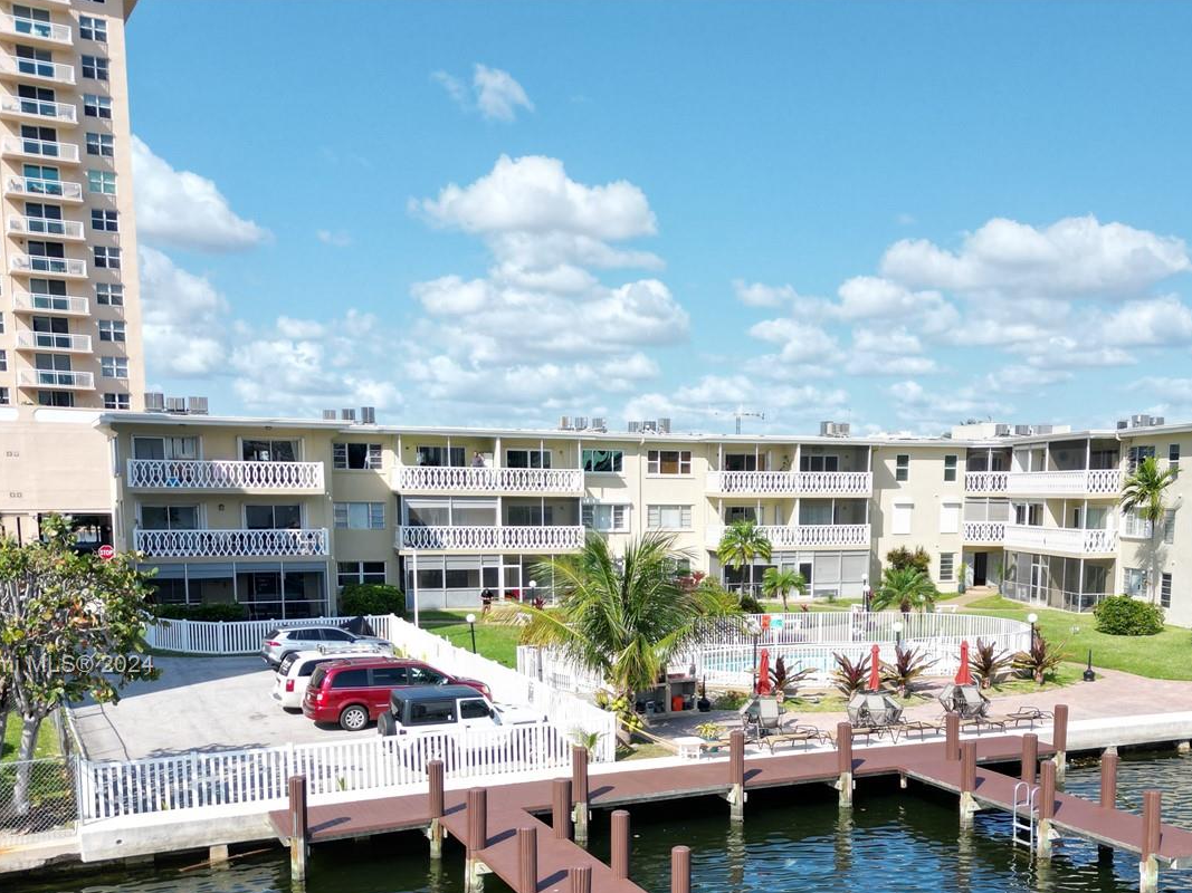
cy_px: 666
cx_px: 690
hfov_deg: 51.1
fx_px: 1240
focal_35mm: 36
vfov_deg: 38.7
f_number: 1.7
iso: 110
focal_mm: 6.72
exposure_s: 1/2500
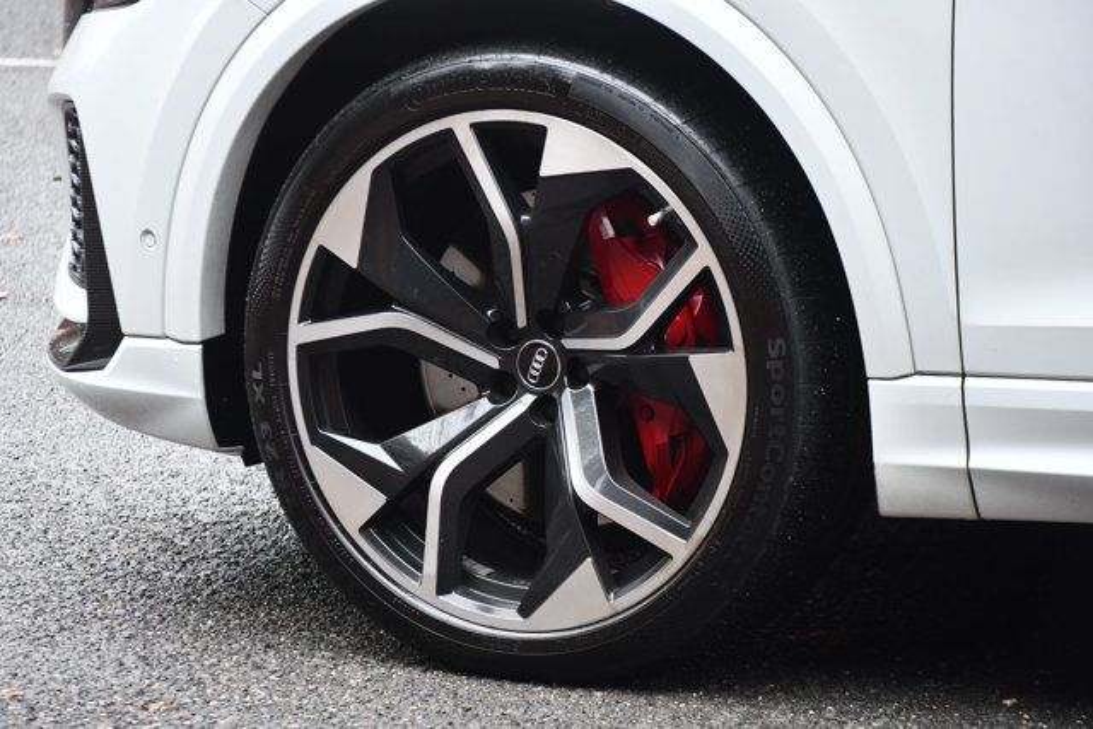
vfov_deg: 8.7
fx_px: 4767
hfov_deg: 13.1
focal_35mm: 157
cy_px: 364
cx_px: 546
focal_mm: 105
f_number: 4.8
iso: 800
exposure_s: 1/160
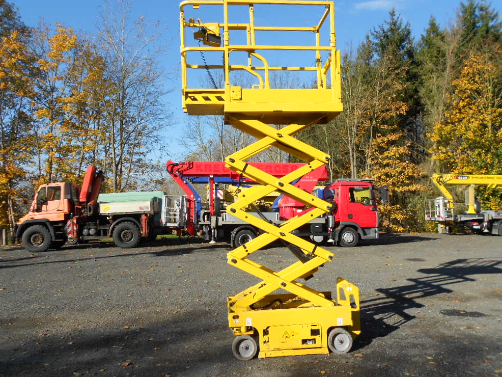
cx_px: 254
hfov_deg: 65.3
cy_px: 187
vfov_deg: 51.4
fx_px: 392
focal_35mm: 27
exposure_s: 1/1000
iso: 80
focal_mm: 4.6
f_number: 3.2
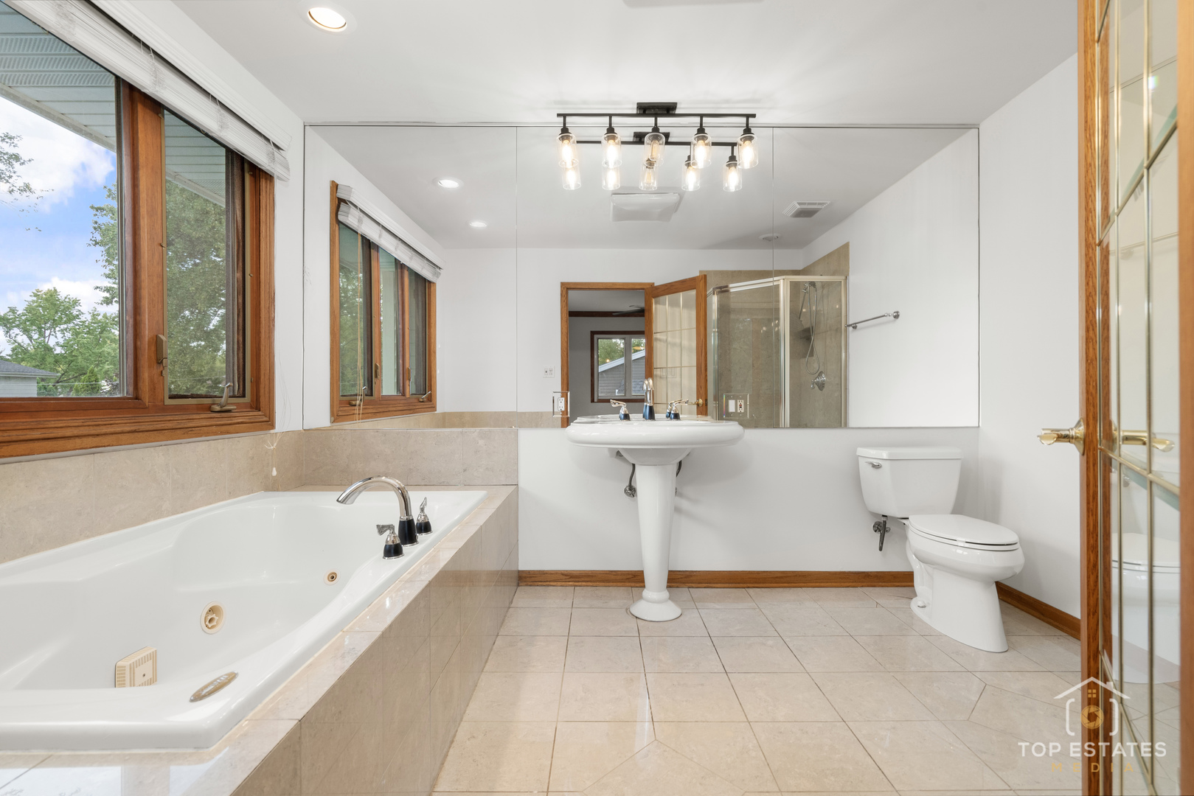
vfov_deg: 73.8
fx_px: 531
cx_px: 597
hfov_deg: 96.7
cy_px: 398
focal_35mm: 16
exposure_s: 1/5
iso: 400
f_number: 9
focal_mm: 16
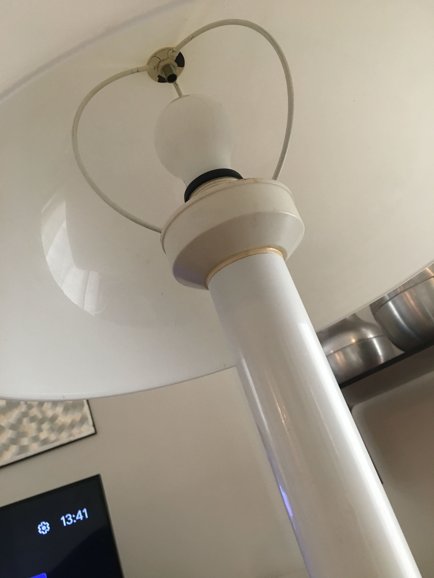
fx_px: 485
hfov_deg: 48.2
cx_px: 217
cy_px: 289
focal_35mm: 29
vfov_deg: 61.7
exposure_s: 1/33
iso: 125
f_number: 2.2
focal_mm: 4.15
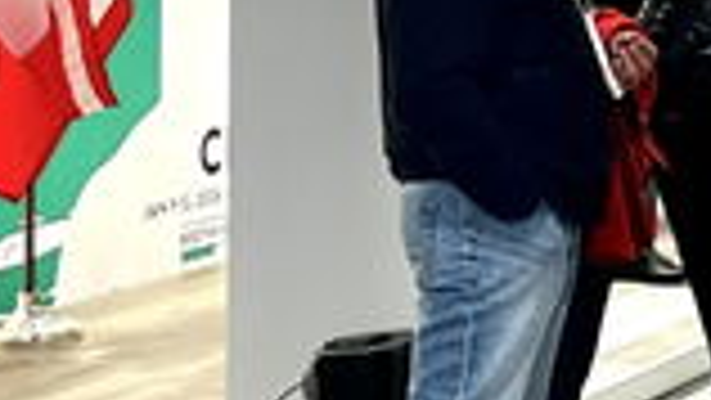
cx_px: 837
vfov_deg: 7.4
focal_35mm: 161
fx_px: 3036
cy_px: -198
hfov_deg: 13.0
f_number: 1.6
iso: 80
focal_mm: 5.1
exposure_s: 1/120
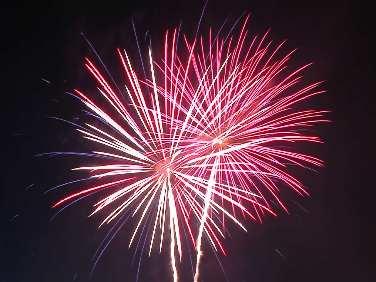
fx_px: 380
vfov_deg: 40.7
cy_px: 141
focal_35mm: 35
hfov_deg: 52.6
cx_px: 188
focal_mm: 8.9
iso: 100
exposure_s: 6.9
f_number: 7.1
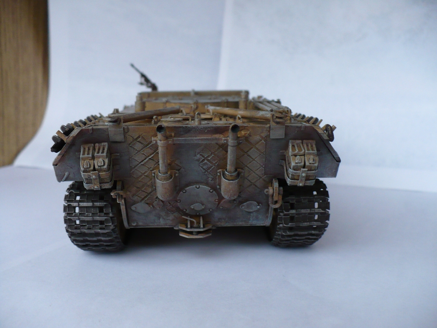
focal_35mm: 37
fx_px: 467
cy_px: 164
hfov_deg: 50.1
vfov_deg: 38.7
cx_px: 218
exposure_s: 1/15
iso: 200
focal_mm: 6.1
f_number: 2.8
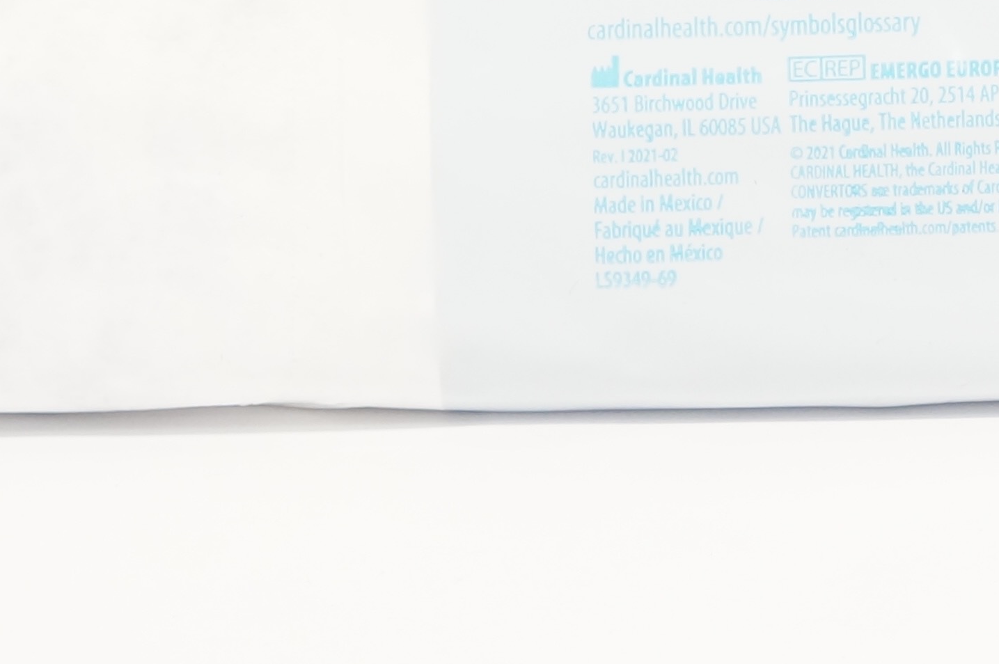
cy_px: -389
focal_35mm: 154
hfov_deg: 13.3
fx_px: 4270
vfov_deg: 8.7
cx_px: 855
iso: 800
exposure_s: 1/60
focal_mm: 30
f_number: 6.3
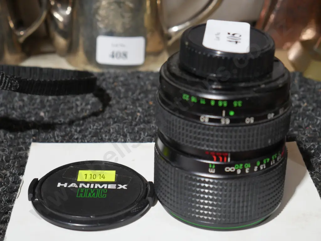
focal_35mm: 72
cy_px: 120
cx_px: 160
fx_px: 668
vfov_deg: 20.5
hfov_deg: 27.0
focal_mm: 36
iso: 1600
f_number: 5.5
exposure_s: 1/80
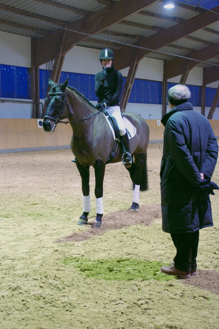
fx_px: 452
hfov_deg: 27.2
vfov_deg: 40.0
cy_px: 164
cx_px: 110
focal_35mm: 50
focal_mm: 33
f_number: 4
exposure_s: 1/10
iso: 400
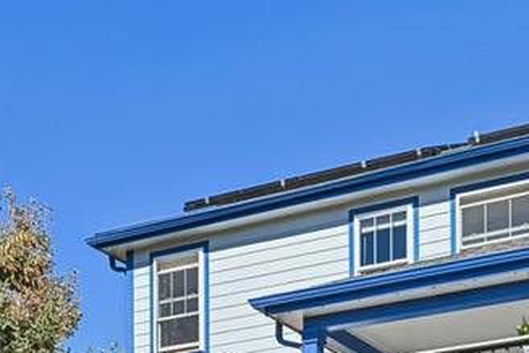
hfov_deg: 26.5
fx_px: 1081
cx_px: 490
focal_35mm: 74
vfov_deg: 17.2
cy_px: 487
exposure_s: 1/160
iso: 64
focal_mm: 23.5
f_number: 8
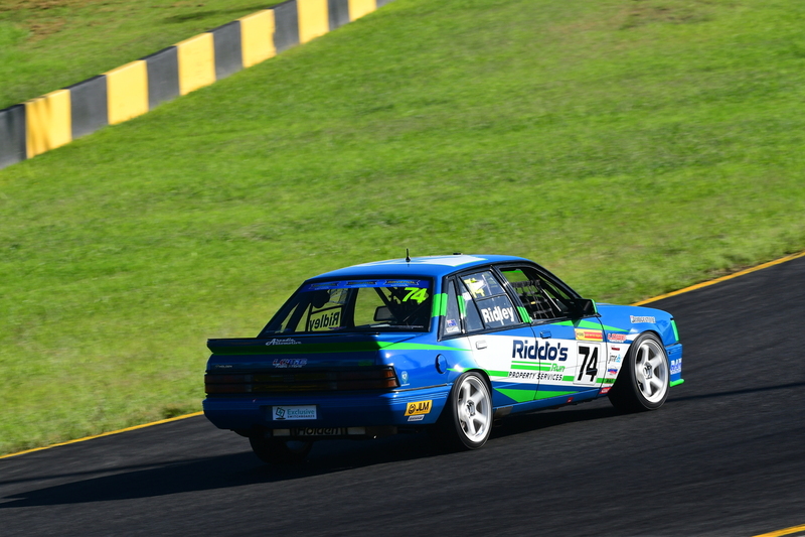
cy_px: 268
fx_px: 6707
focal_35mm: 300
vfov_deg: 4.6
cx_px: 402
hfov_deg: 6.9
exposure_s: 1/320
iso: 250
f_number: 11
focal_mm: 200
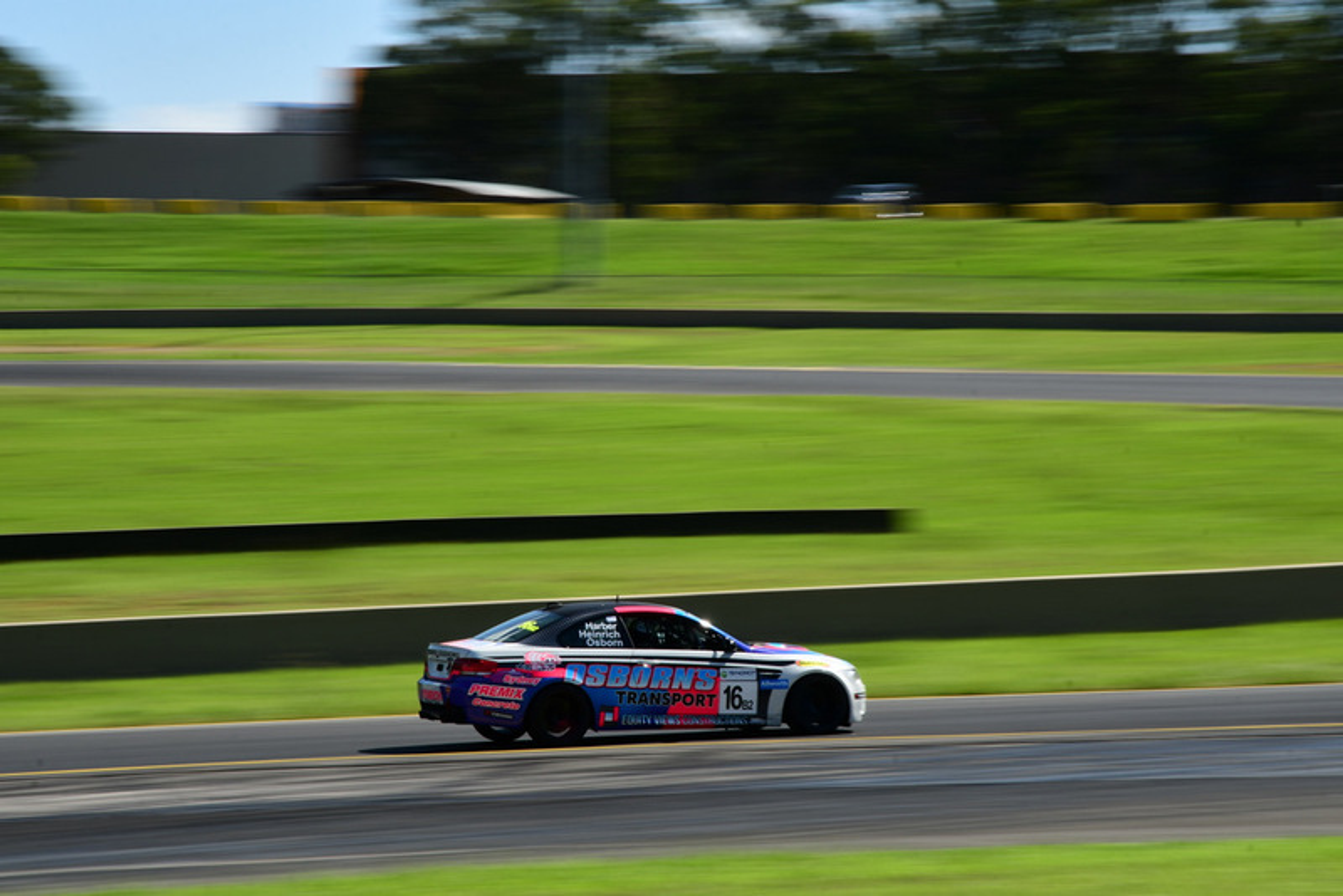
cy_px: 448
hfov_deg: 18.2
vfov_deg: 12.2
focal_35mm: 112
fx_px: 4198
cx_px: 672
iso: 100
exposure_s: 1/50
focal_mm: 75
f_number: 20
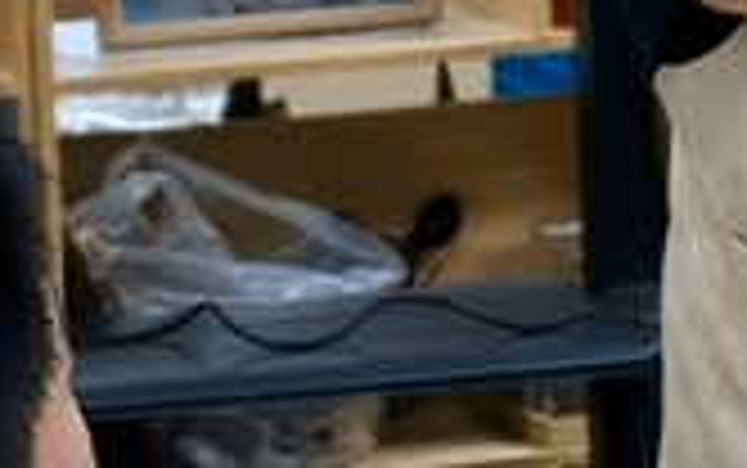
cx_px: 1494
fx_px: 6234
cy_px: -351
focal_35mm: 306
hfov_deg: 6.6
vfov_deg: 4.3
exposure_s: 1/99
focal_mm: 6.67
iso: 100
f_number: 1.9
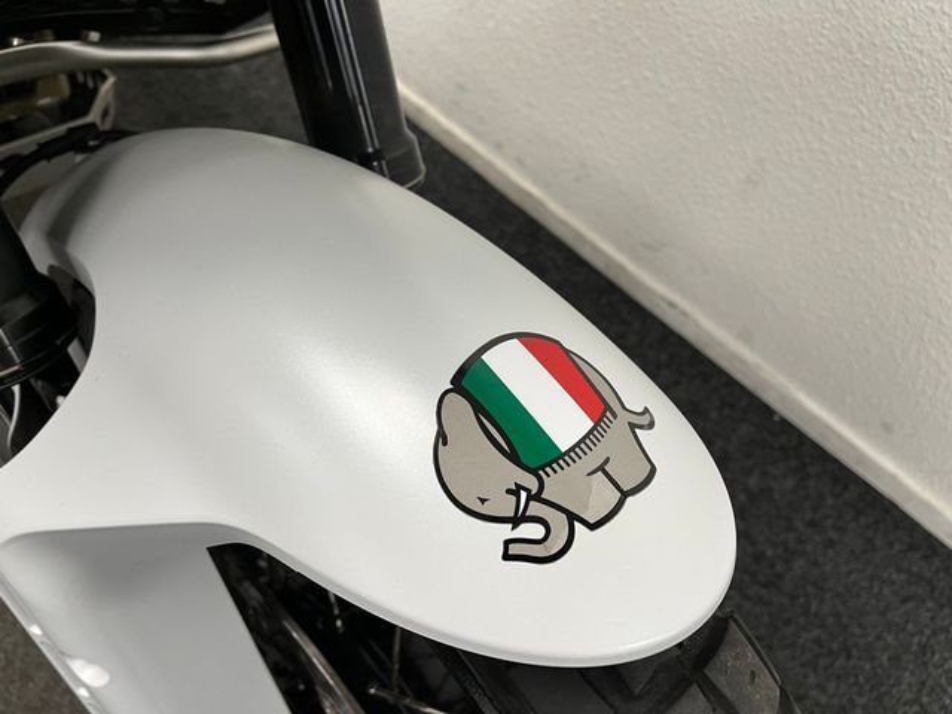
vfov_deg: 53.1
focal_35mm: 26
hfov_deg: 67.3
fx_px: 715
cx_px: 476
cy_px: 357
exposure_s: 1/50
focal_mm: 5.1
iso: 80
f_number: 1.6
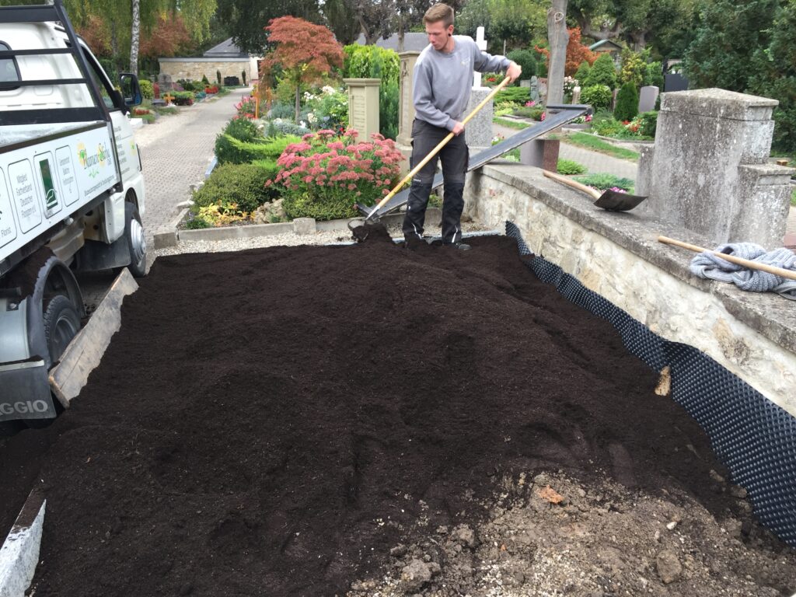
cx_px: 398
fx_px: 667
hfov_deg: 61.7
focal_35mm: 29
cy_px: 298
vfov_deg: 48.2
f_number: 2.2
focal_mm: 4.15
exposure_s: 1/100
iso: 32
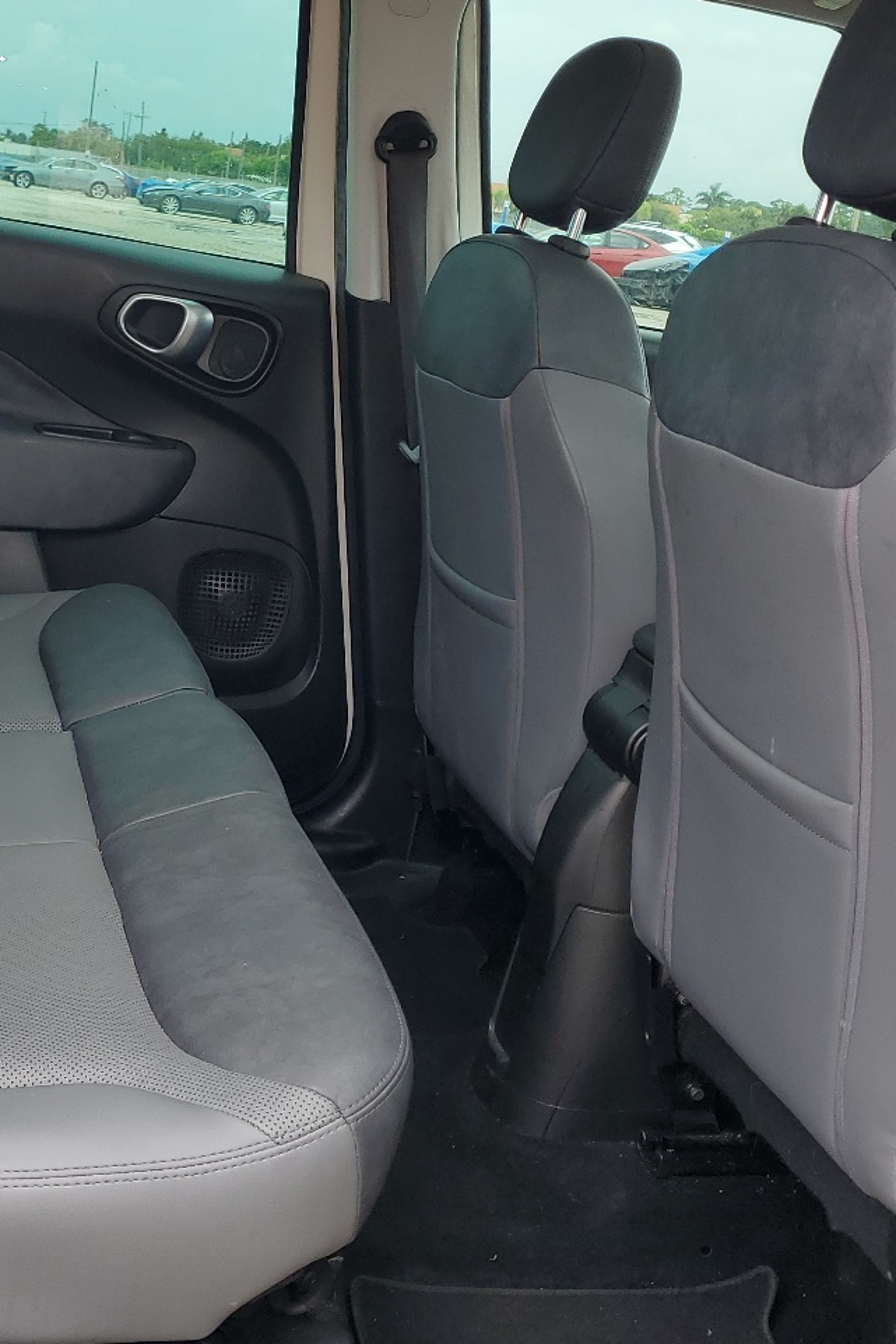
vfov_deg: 43.4
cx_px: 196
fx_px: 1679
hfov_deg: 29.3
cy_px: 529
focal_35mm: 45
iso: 50
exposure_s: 1/500
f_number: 1.5
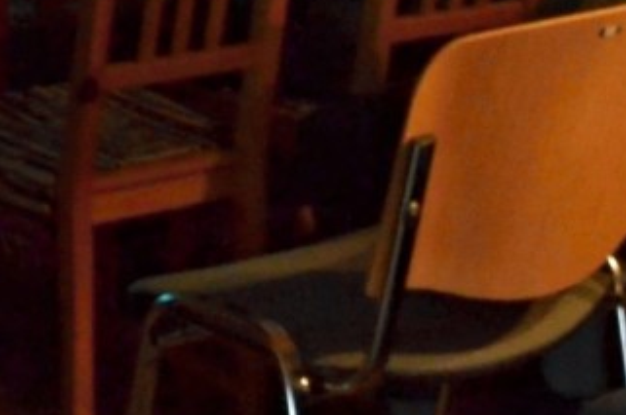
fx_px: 2379
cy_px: -318
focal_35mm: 137
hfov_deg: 14.5
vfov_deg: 9.5
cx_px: -128
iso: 2500
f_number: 3.5
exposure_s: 1/30
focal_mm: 18
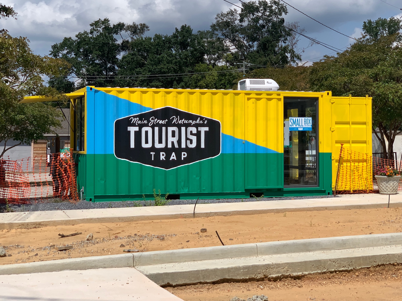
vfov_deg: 28.0
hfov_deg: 36.8
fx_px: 604
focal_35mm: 52
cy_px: 150
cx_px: 201
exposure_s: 1/2660
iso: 16
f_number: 2.4
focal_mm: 6
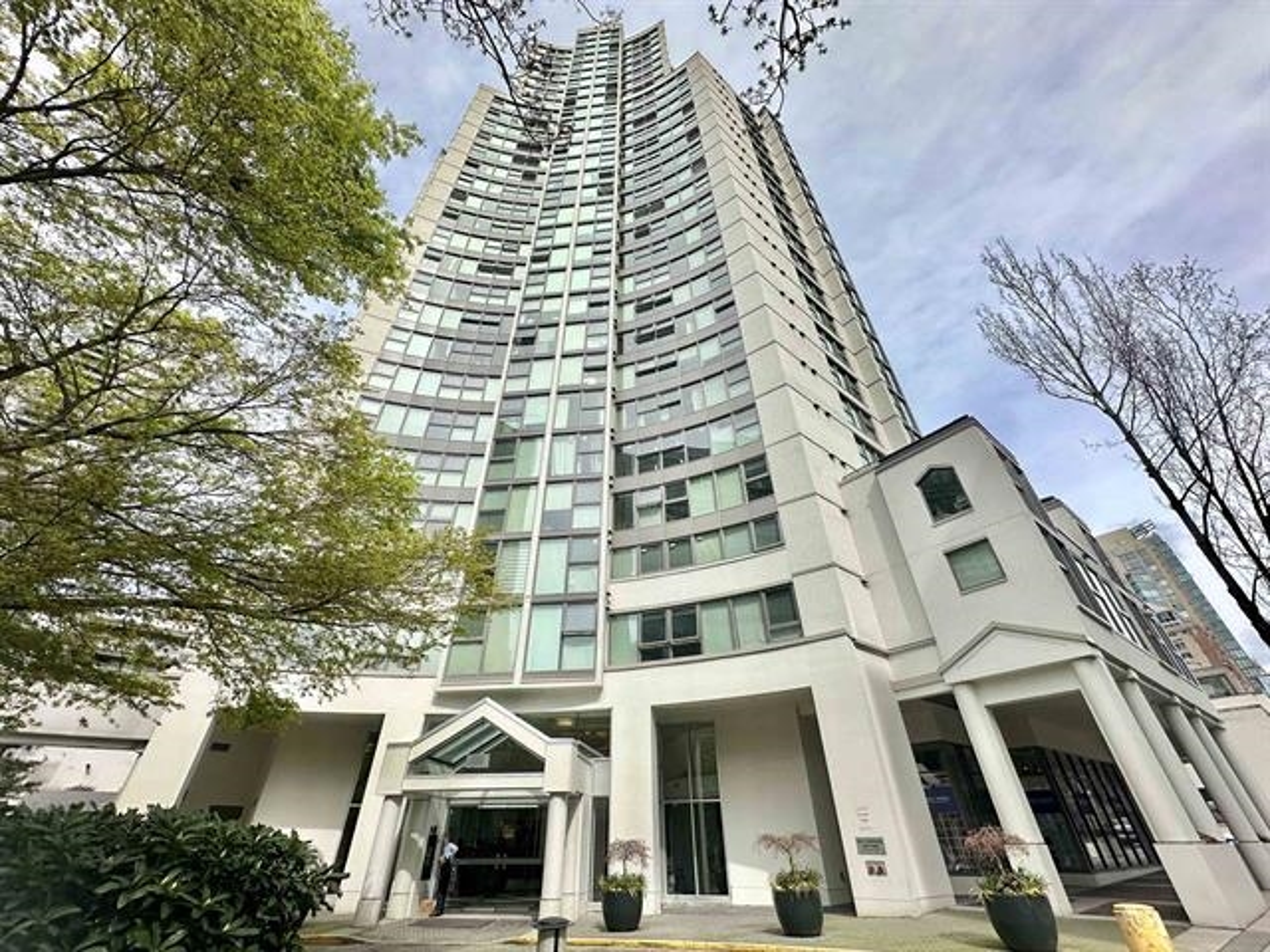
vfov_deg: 85.7
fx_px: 514
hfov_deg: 102.1
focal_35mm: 14
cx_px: 635
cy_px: 476
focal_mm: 2.22
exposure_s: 1/1795
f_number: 2.2
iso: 50
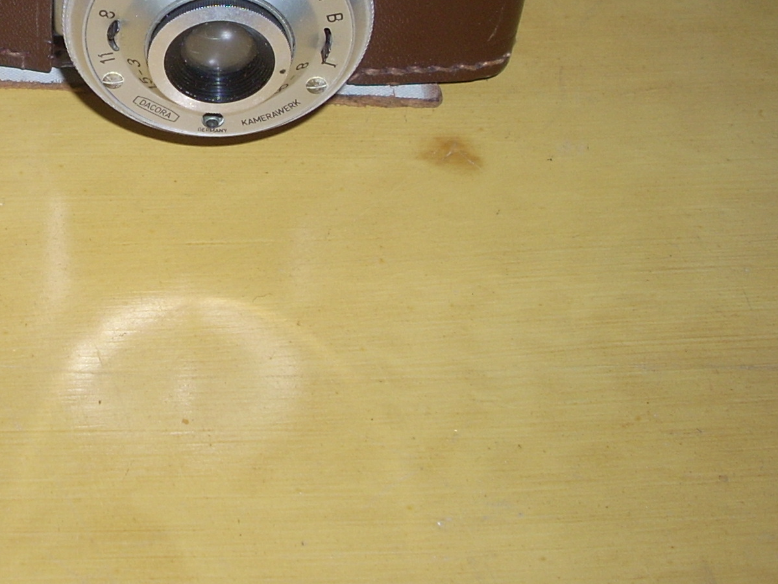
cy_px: 23
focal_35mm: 79
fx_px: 1775
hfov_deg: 23.8
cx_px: 36
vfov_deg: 18.3
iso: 64
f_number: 2.8
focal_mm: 6.2
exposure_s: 1/60
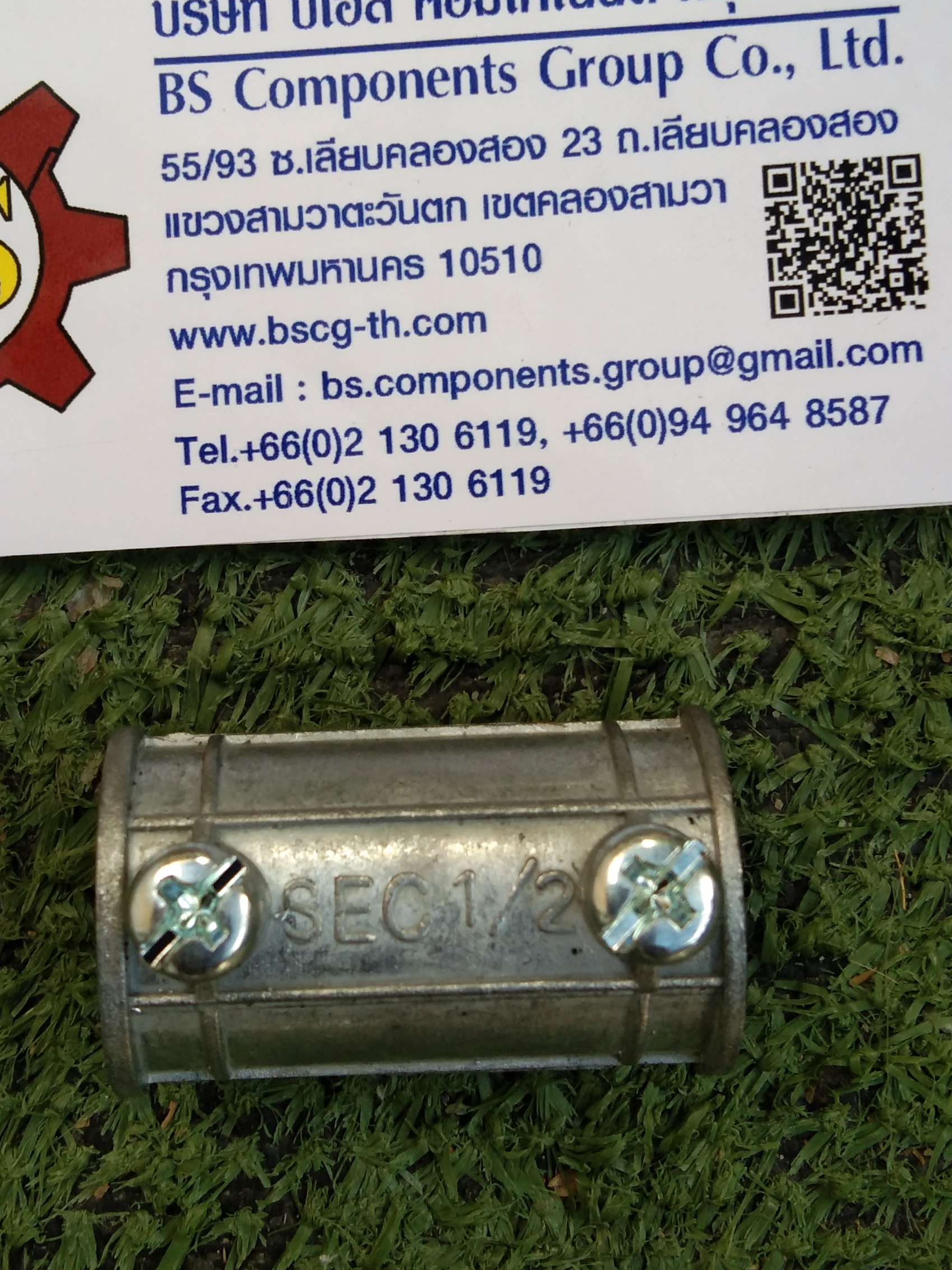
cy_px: 516
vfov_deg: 34.8
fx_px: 2017
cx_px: 363
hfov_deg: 26.5
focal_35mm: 55
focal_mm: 3.65
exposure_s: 1/100
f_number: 2.2
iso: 144
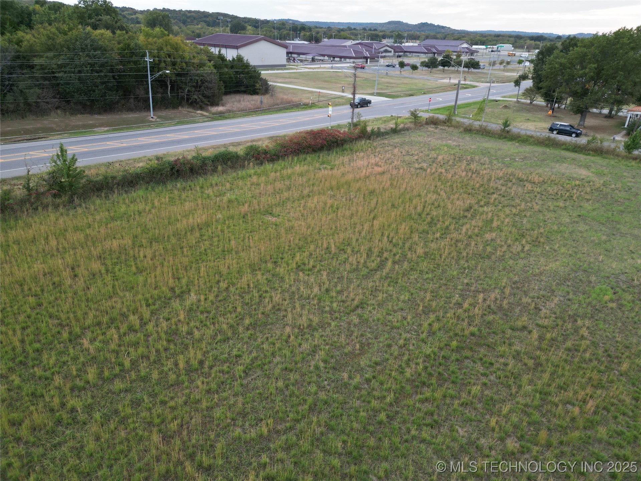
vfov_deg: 56.8
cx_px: 320
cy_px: 240
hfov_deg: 71.6
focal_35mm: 24
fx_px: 444
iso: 200
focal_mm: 6.72
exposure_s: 1/320
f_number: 1.7
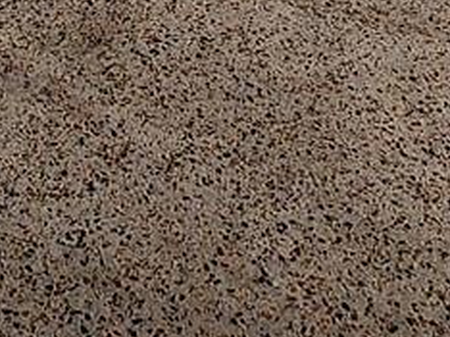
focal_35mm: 89
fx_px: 1156
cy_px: -743
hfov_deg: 21.6
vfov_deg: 10.3
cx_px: 54
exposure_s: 1/60
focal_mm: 2.2
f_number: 2.2
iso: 125
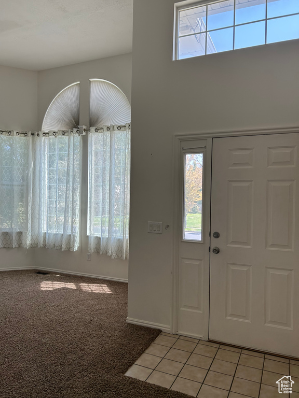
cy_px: 199
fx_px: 299
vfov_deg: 67.3
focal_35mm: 26
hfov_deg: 53.1
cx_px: 150
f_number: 1.5
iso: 50
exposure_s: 1/344
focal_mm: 5.7
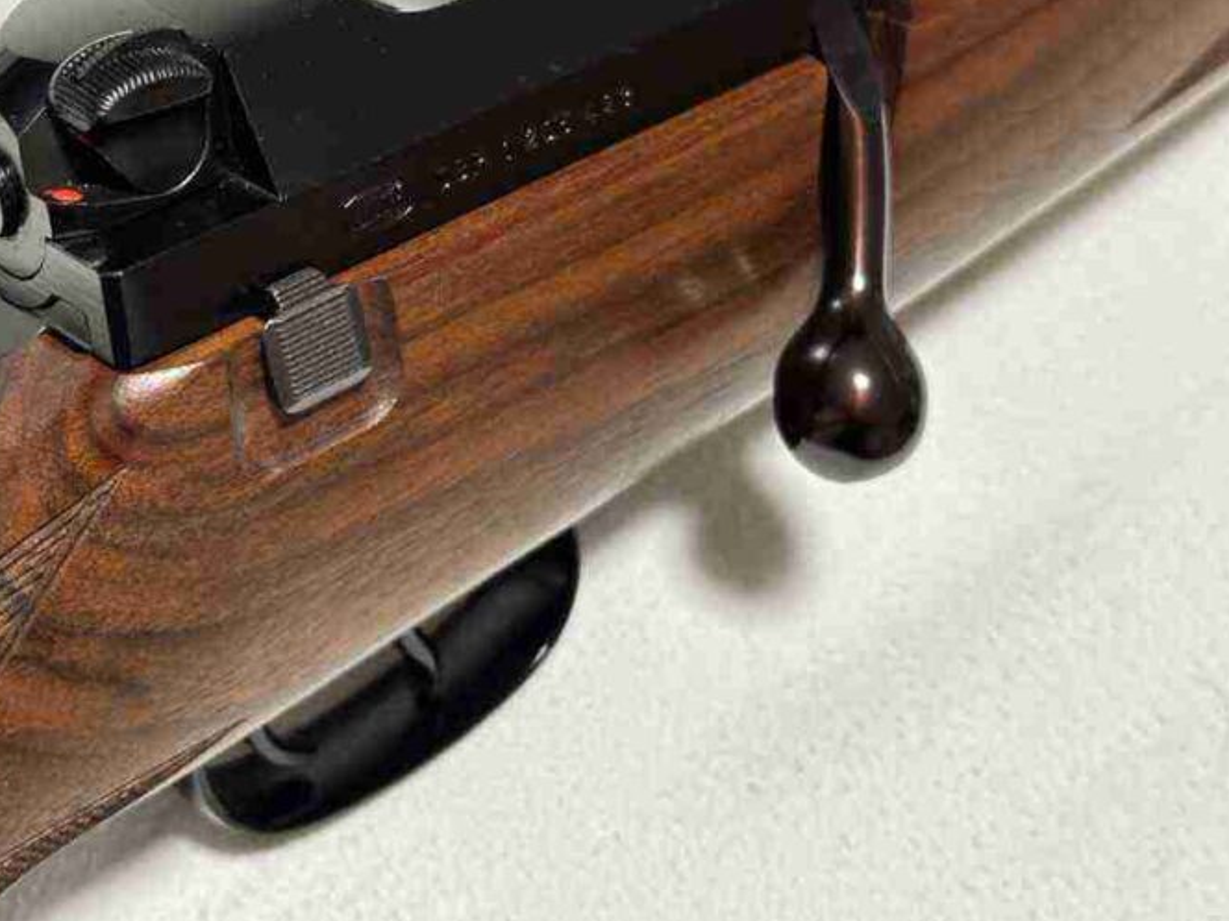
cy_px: 313
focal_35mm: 74
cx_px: 289
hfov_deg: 26.0
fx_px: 2627
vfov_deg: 19.8
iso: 160
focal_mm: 6.86
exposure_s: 1/50
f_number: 1.78
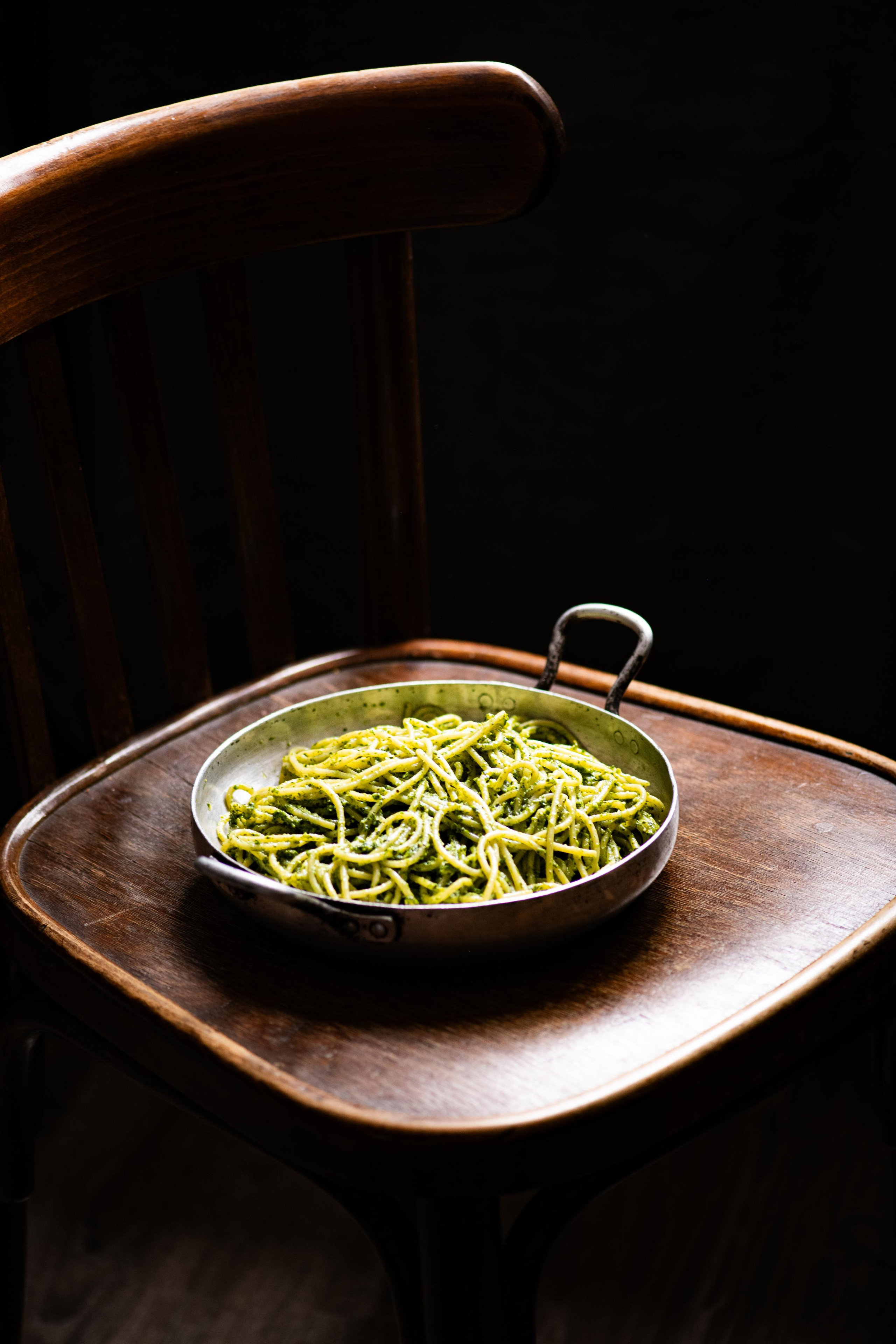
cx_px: 448
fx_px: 3920
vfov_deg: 19.5
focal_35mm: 105
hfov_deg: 13.0
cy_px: 672
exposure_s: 1/60
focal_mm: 105
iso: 500
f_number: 4
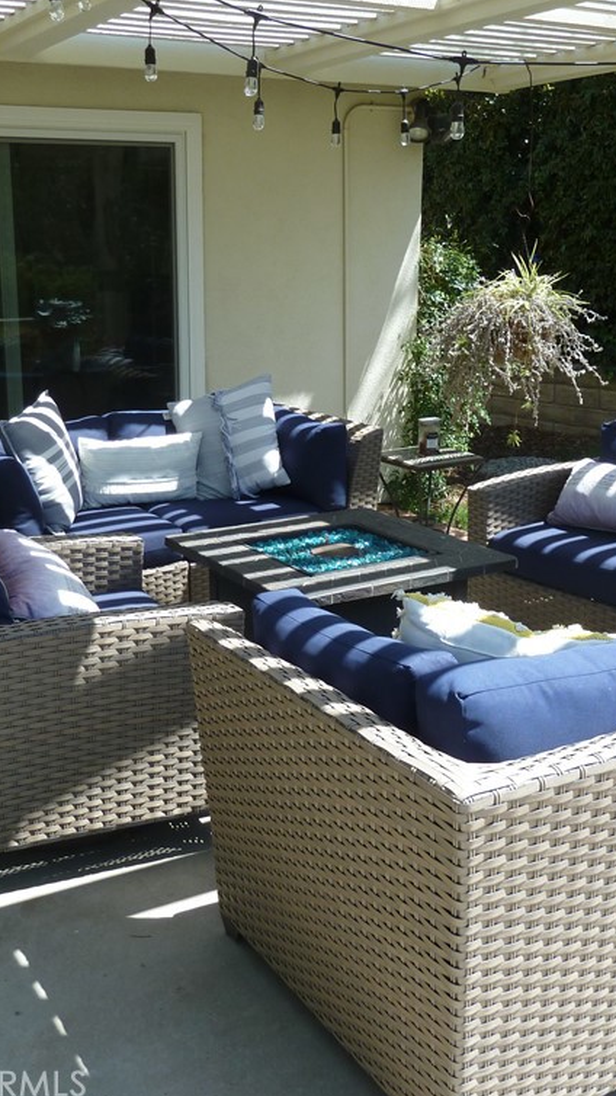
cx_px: 218
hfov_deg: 31.8
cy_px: 547
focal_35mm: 37
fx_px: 1075
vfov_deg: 54.0
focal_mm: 4.1
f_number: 3.3
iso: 80
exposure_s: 1/250
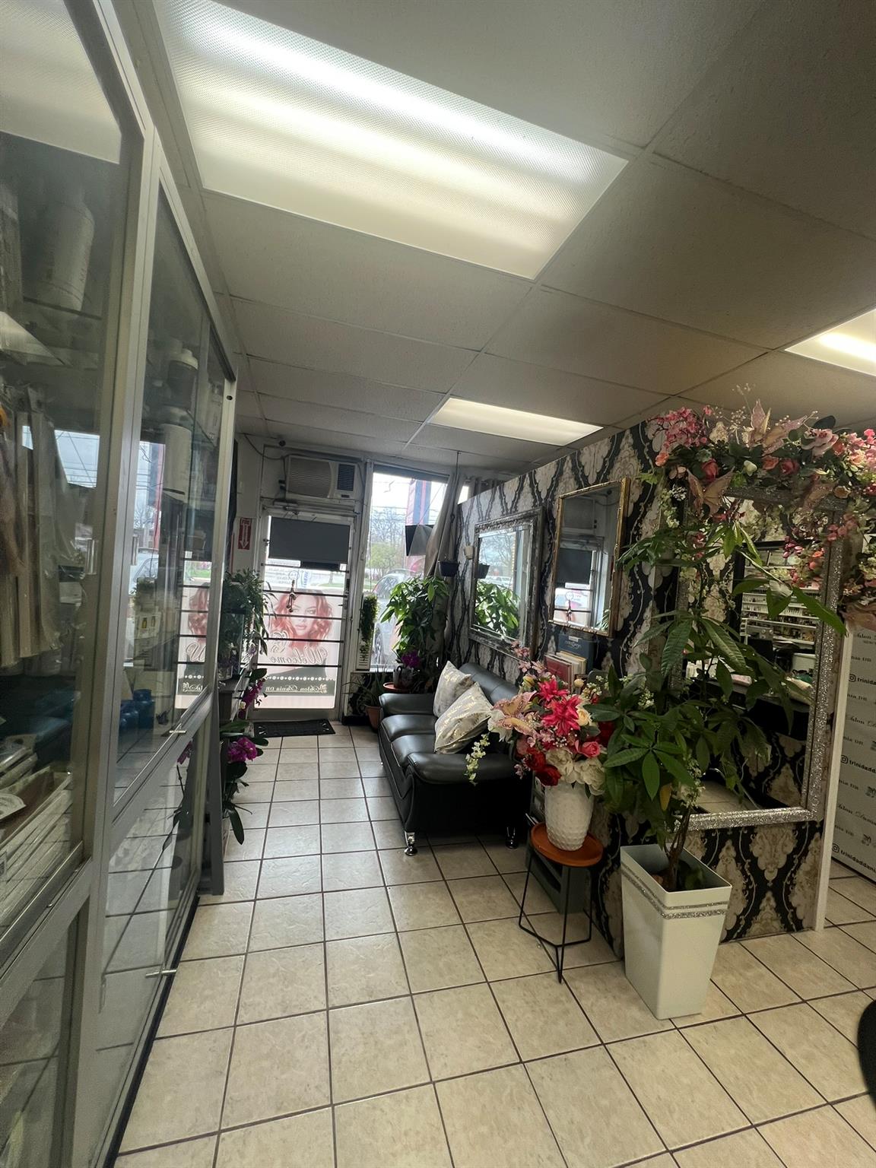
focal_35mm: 13
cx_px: 438
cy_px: 584
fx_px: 439
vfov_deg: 106.2
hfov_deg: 89.9
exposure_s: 1/120
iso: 64
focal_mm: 1.57
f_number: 1.8
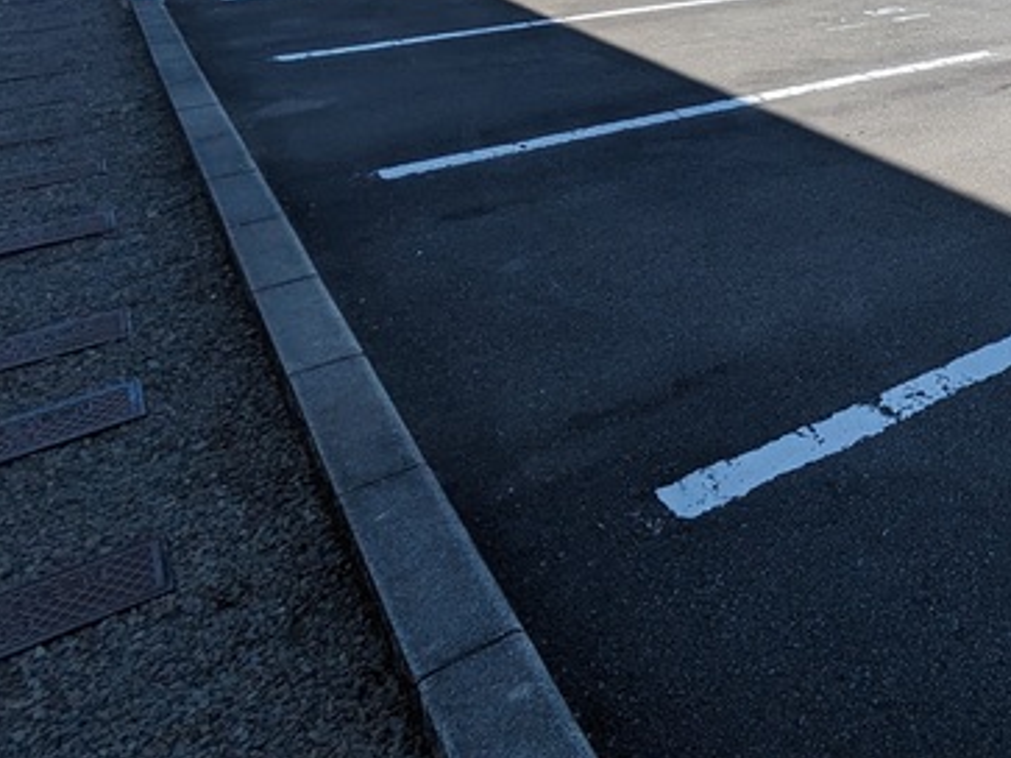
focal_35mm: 37
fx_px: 1080
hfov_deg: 40.7
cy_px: -17
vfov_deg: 34.7
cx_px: 1104
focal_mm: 1.83
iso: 44
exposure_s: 1/1250
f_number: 2.2
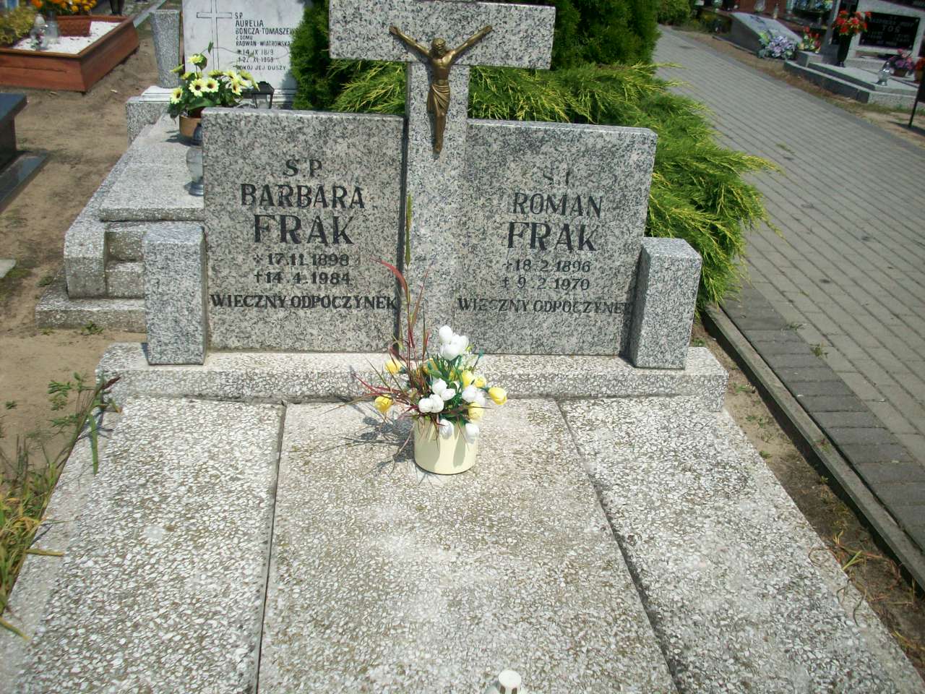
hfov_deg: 50.1
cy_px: 347
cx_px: 462
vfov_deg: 38.7
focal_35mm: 37
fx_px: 989
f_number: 5.6
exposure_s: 1/626
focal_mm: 6.2
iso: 80
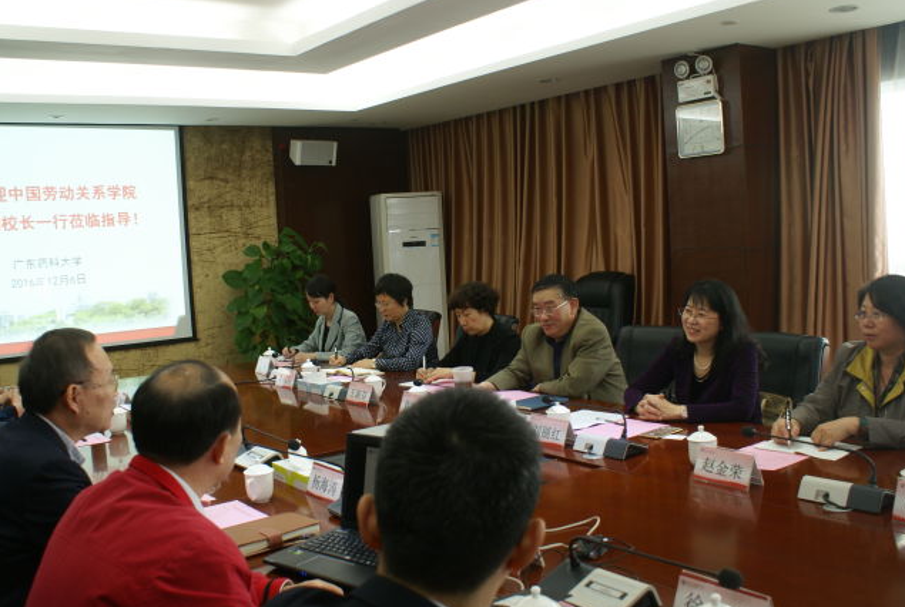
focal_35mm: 34
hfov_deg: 55.7
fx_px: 856
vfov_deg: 39.0
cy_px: 275
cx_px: 420
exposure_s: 1/30
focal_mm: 18
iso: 160
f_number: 3.5
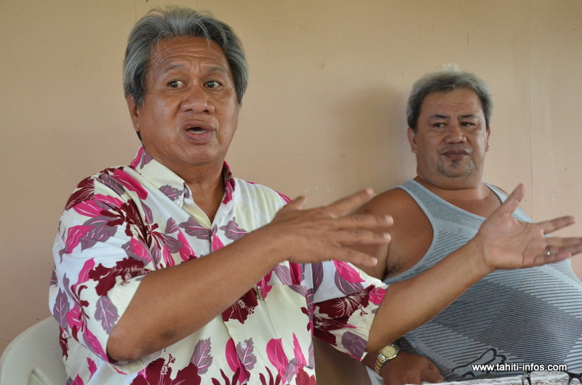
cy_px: 192
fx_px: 1162
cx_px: 291
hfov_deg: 28.1
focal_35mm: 72
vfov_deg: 18.8
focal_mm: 48
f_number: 8
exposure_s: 1/250
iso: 3200
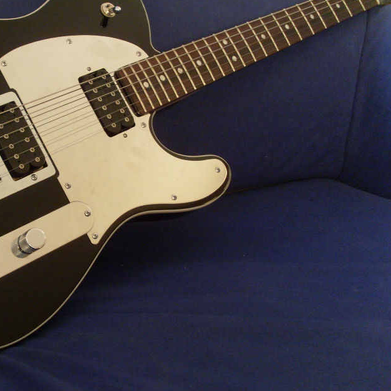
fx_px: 703
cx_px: 93
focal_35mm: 55
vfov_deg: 31.0
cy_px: 152
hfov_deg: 30.5
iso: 200
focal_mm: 6.3
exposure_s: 1/20
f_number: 3
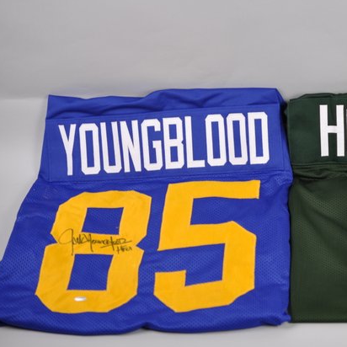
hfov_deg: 19.6
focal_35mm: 88
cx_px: 264
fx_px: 998
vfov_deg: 19.7
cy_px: 164
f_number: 3.5
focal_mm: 40
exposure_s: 1/50
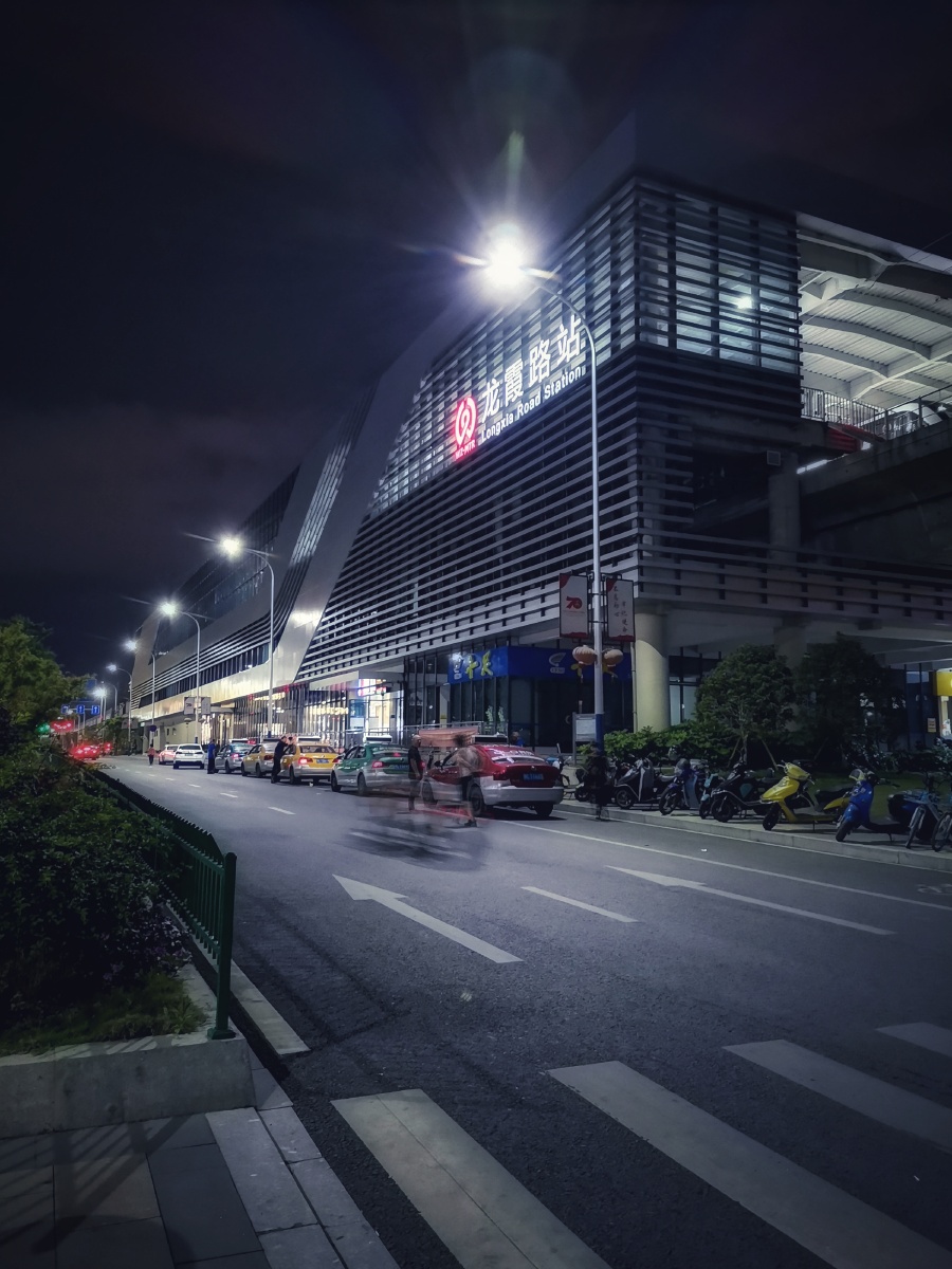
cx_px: 476
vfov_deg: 67.3
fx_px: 953
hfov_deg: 53.1
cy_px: 634
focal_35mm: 26
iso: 1000
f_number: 1.8
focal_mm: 5.5
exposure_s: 4
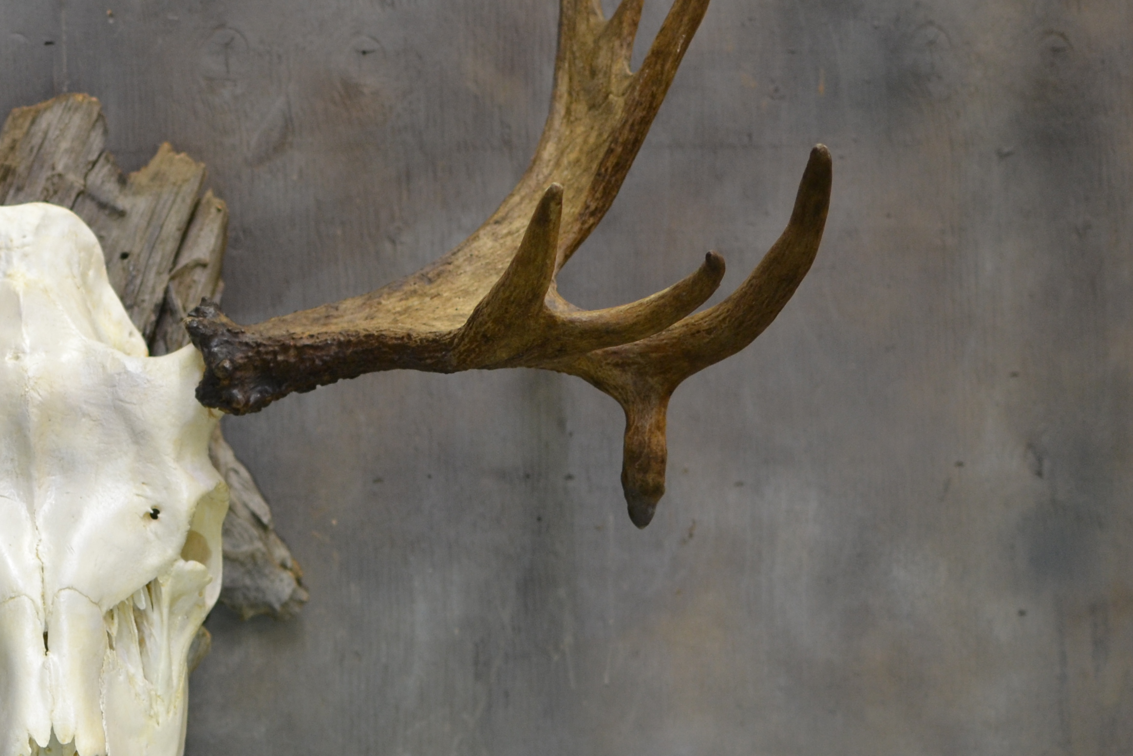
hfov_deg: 19.2
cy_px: 535
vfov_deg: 13.1
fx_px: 3273
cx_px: 63
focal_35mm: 104
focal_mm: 35
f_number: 2.2
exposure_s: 1/60
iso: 400
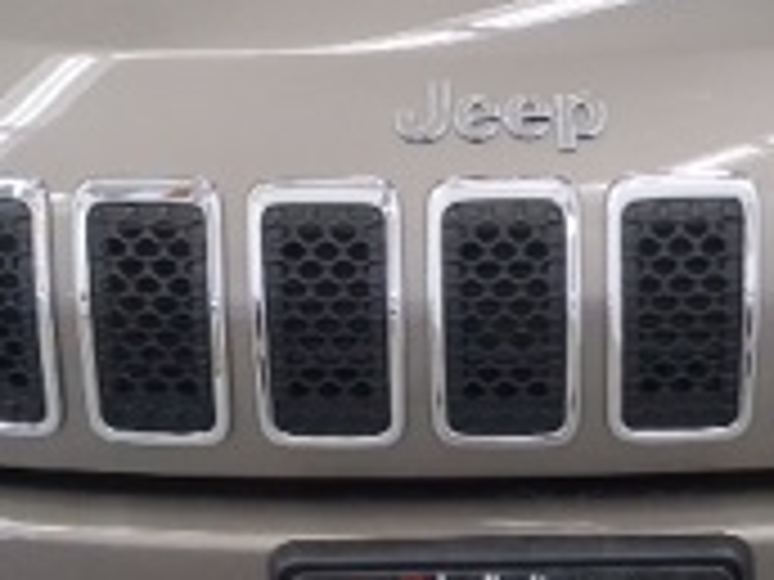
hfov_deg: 21.0
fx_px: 2079
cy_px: 202
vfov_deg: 15.9
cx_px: 495
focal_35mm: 93
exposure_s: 1/120
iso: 160
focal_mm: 4.69
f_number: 1.8
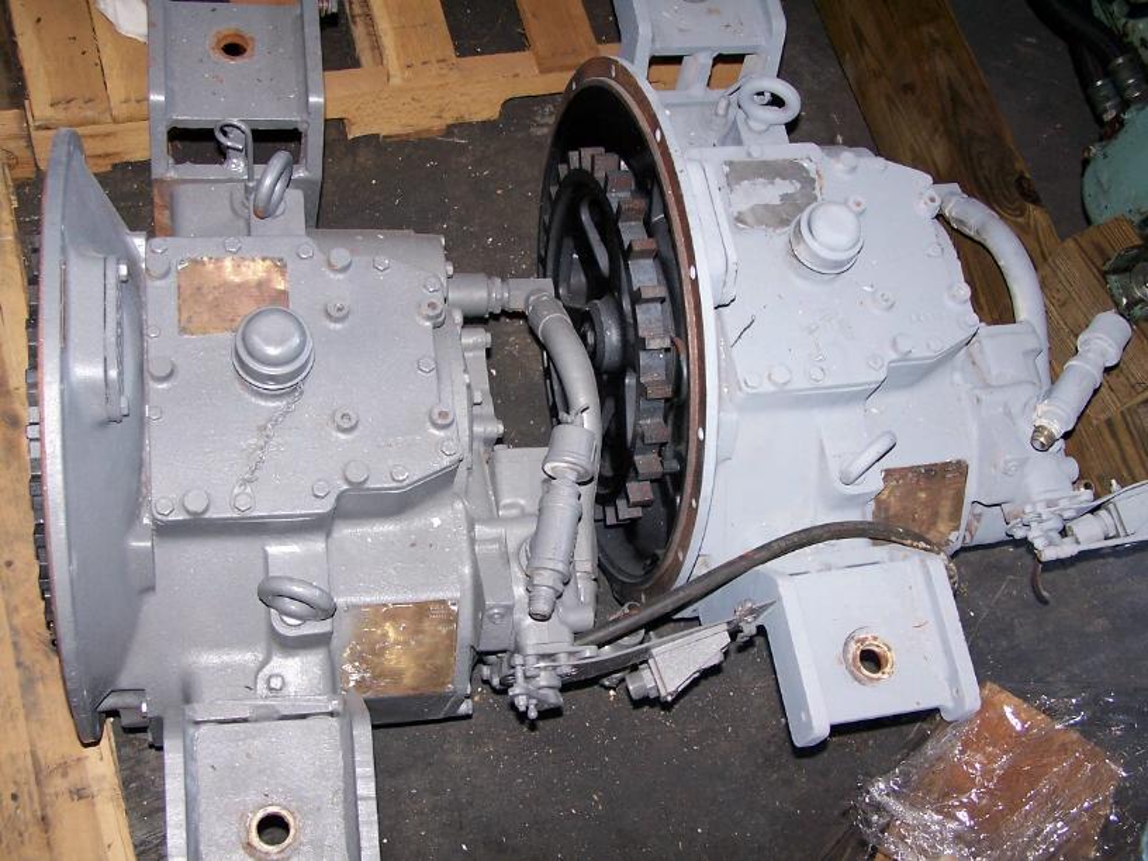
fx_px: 1592
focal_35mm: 48
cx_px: 574
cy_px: 430
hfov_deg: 39.7
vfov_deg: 30.3
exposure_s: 1/60
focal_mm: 8
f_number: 3.2
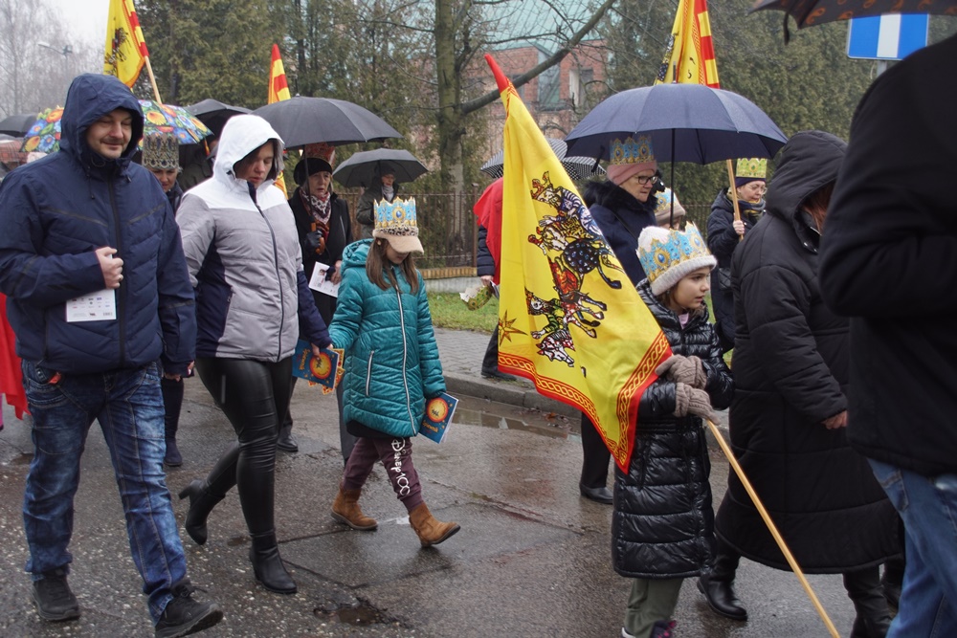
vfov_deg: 31.9
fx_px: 1117
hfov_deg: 46.4
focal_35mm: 42
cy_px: 319
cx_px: 478
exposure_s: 1/160
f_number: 4
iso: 320
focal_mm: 28
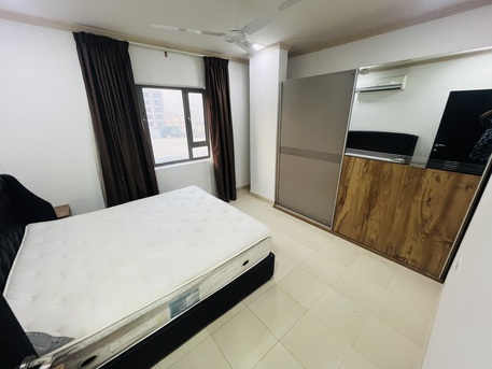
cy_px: 184
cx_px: 246
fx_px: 185
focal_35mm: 13
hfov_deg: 106.2
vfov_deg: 89.9
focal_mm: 1.57
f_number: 1.8
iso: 160
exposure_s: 1/50
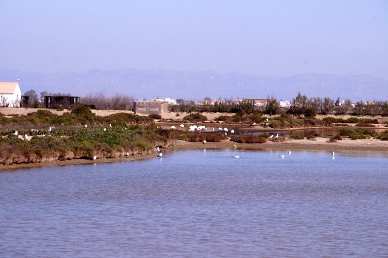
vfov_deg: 6.8
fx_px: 2176
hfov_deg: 10.2
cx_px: 194
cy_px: 129
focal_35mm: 202
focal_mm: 135
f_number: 10
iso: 100
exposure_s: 1/320
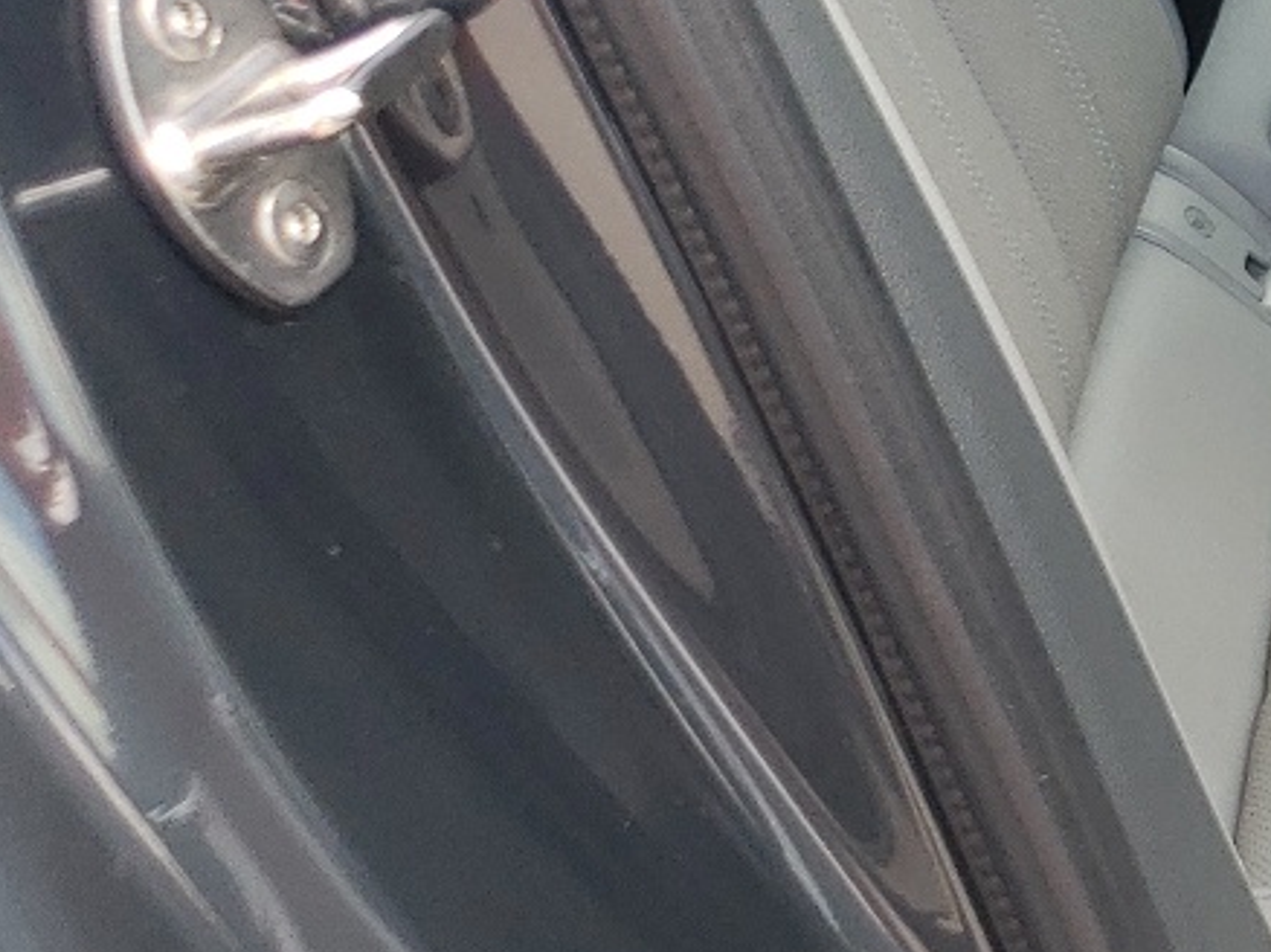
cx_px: 2226
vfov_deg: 15.0
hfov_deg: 17.2
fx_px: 3486
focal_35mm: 95
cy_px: -200
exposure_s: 1/227
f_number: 1.5
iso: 50
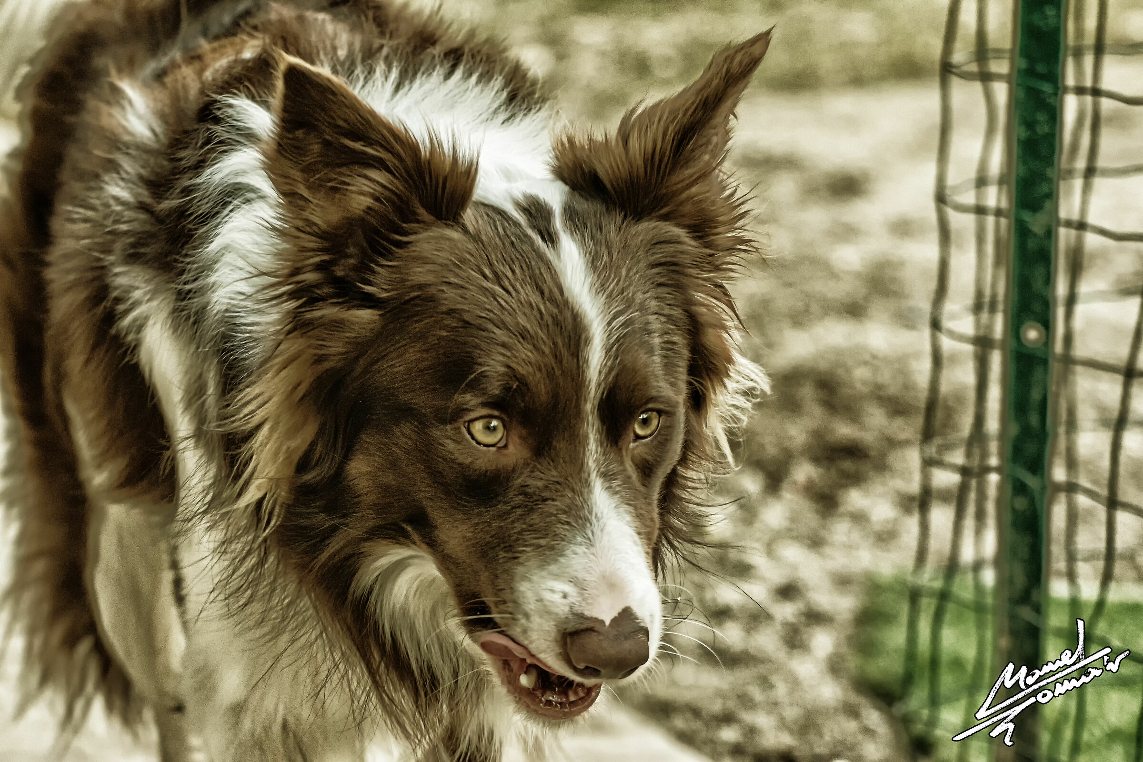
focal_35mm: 165
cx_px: 572
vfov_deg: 8.3
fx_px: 5238
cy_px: 381
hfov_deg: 12.5
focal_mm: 110
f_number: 5.6
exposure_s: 1/500
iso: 1600
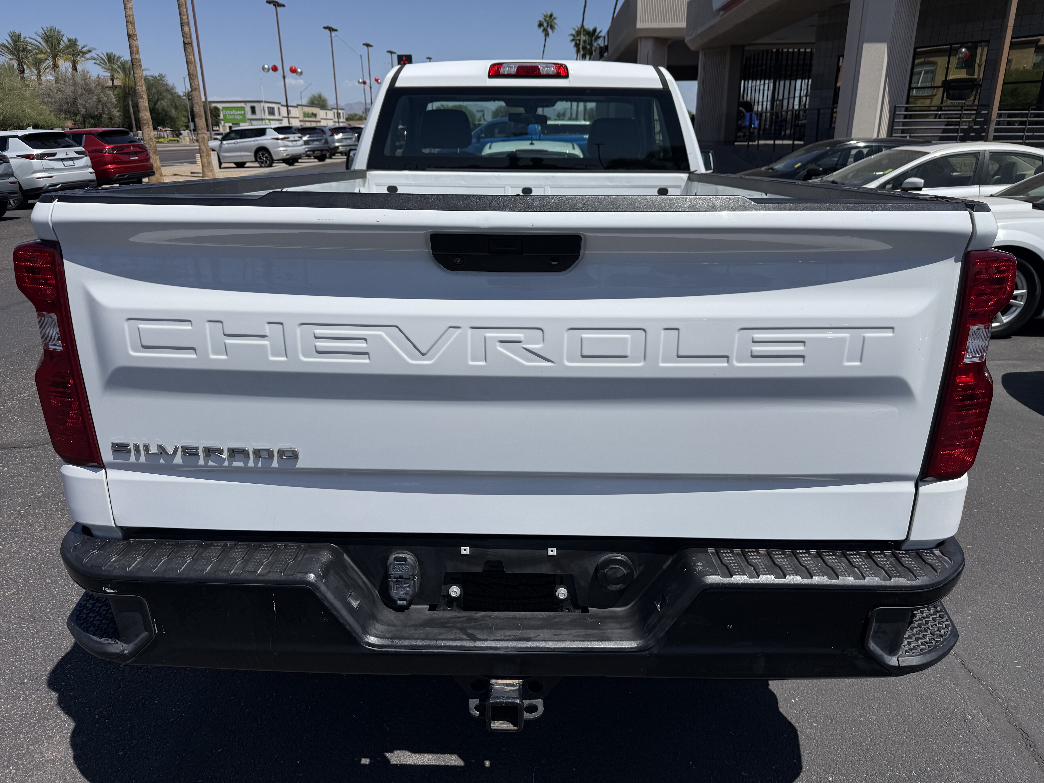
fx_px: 724
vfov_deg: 56.8
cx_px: 522
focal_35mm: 24
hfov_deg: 71.6
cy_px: 392
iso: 80
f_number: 1.78
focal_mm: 6.76
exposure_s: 1/9091
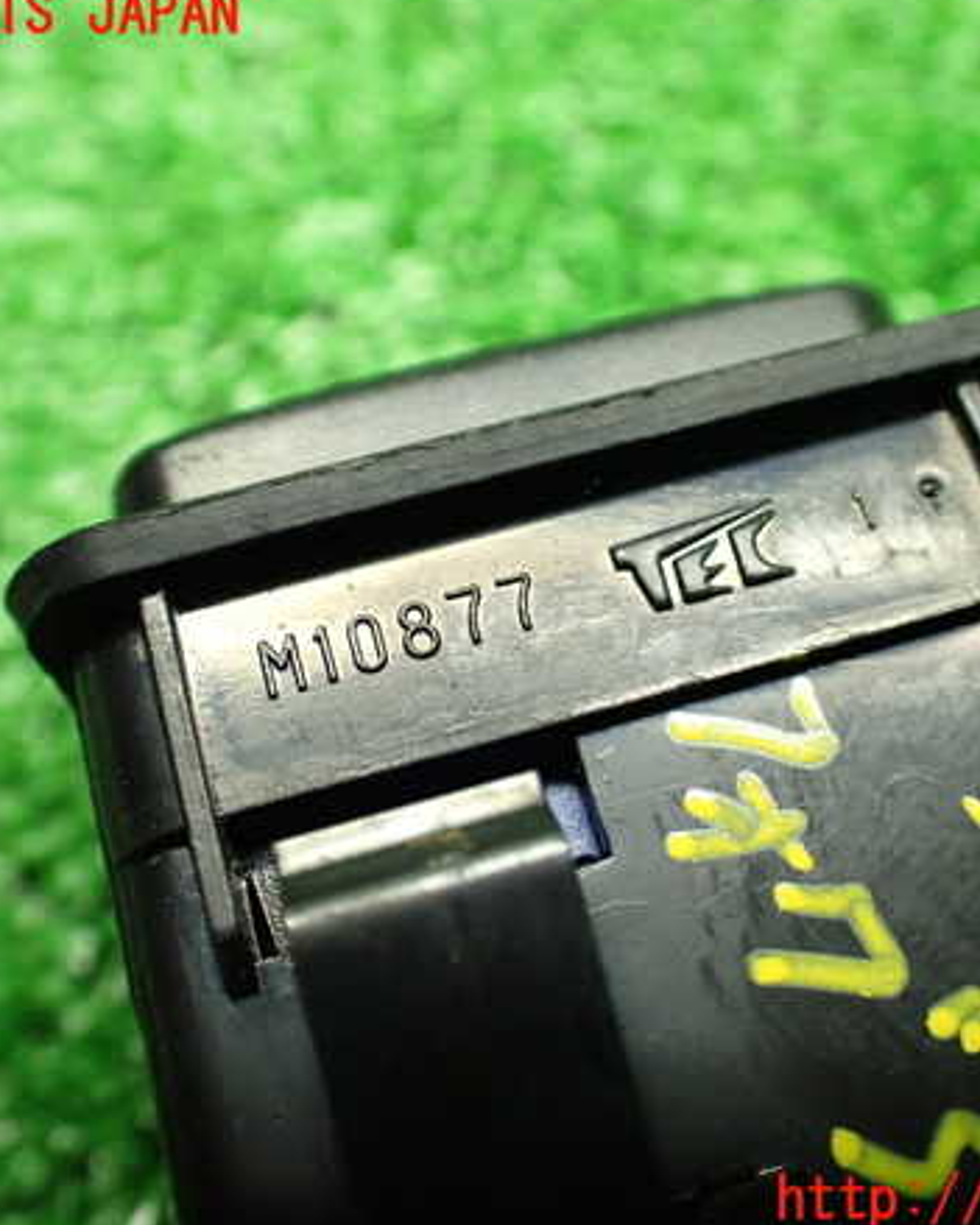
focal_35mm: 40
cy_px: 608
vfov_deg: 45.8
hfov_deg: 37.2
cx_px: 570
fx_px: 1451
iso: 800
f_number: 2.3
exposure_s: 1/80
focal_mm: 5.4
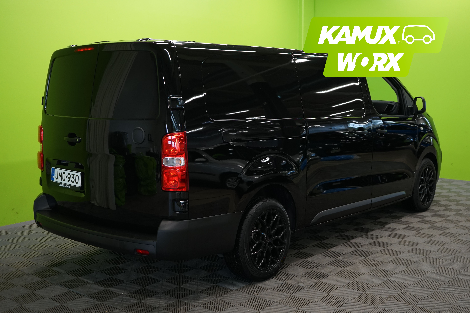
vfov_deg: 32.6
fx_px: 535
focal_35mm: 41
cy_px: 156
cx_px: 235
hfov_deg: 47.4
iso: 800
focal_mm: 41
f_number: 5.6
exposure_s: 1/50
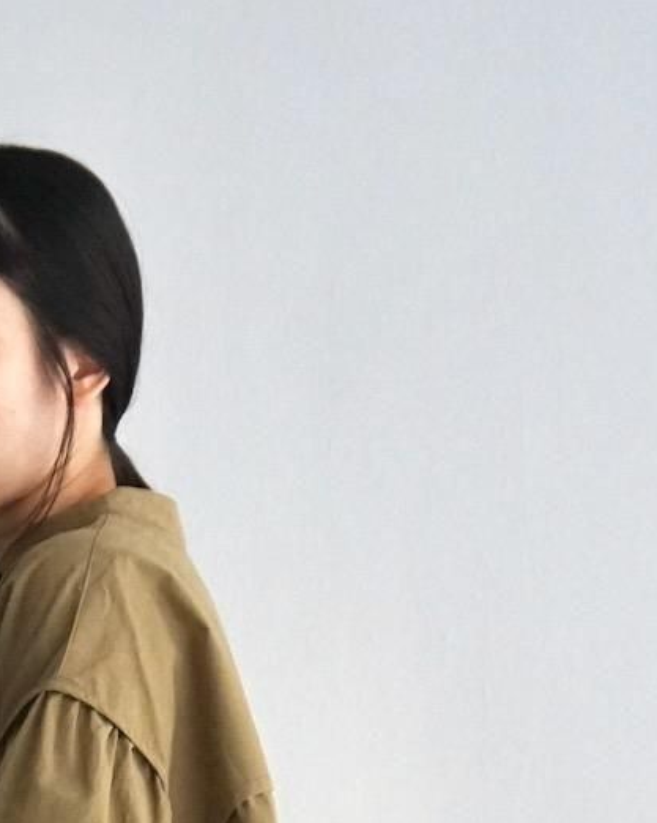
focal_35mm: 136
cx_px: 28
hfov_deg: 11.2
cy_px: 1416
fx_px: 3308
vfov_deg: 13.0
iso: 2000
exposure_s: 1/160
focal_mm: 42
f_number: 4.5
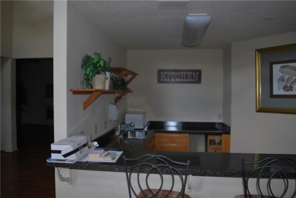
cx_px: 148
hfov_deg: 67.3
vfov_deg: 48.0
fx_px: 222
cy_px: 99
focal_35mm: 27
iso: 200
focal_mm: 18
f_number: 3.5
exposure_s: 1/60
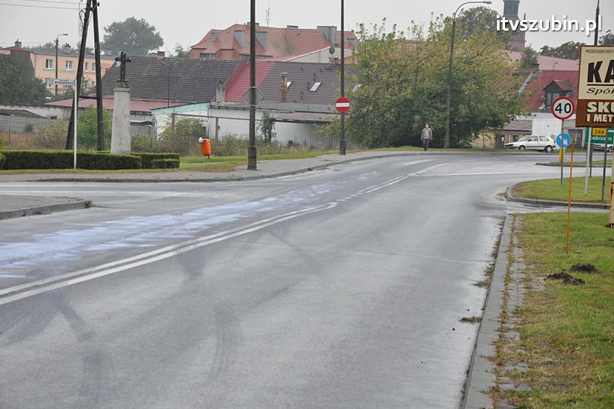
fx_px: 2097
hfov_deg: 16.7
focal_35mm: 123
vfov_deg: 11.1
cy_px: 208
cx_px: 303
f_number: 7.1
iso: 800
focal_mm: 80
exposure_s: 1/200
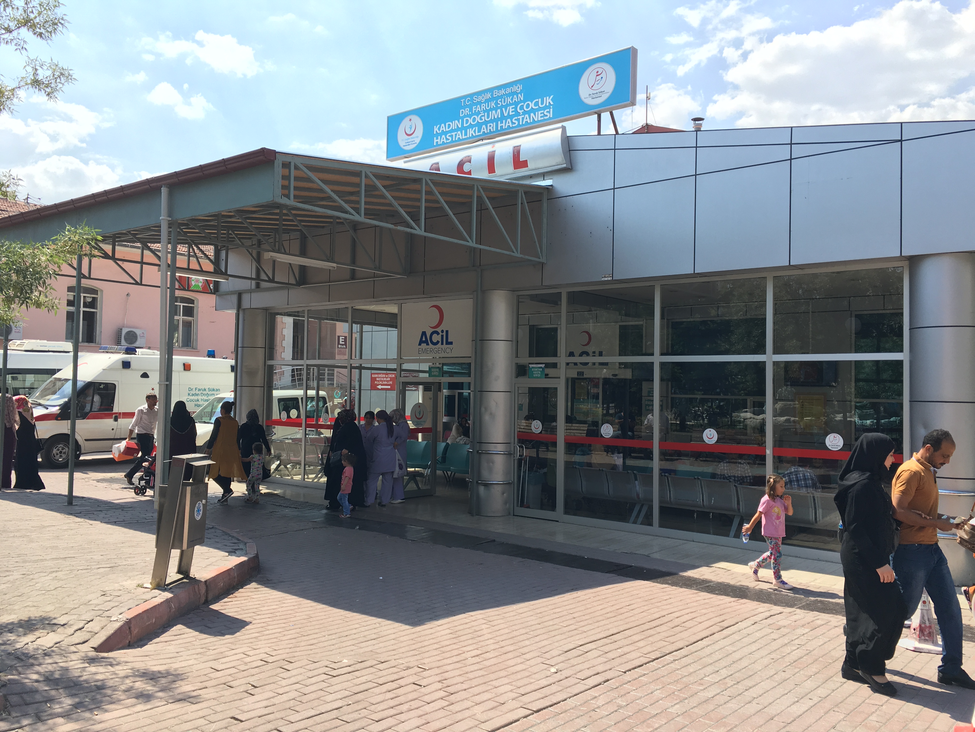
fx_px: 817
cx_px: 488
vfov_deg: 48.2
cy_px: 366
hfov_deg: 61.7
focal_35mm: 29
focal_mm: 4.15
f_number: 2.2
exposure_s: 1/777
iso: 25
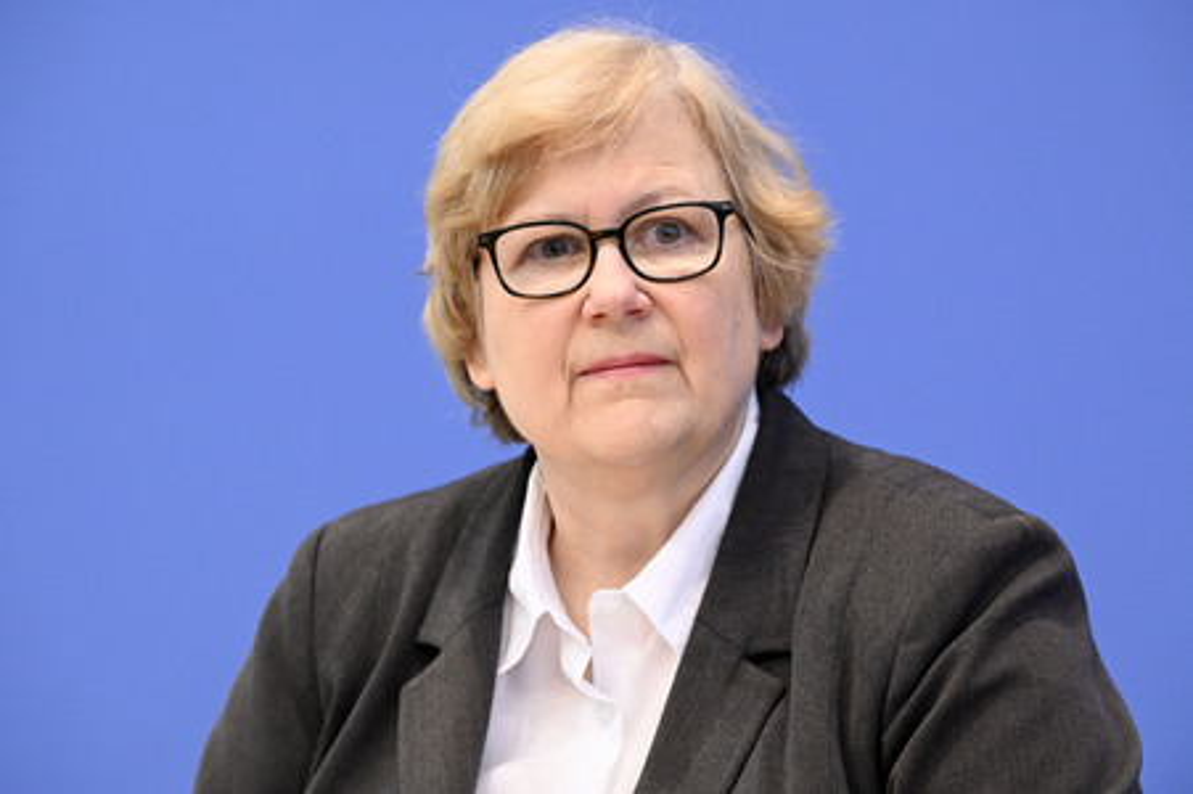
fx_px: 6126
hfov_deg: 11.1
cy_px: 397
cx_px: 596
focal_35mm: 185
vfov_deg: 7.4
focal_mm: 185
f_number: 5
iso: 2500
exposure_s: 1/400
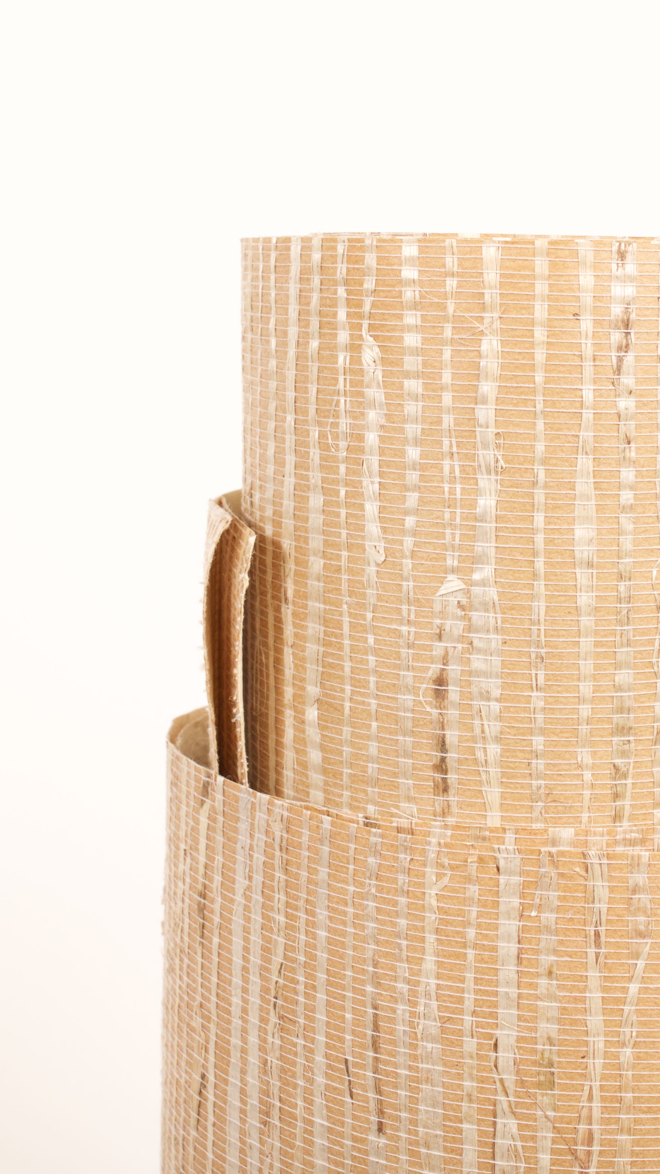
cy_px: 572
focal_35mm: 72
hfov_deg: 16.6
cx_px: 533
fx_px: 2240
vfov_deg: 29.4
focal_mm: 28
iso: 500
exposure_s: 1/200
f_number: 11
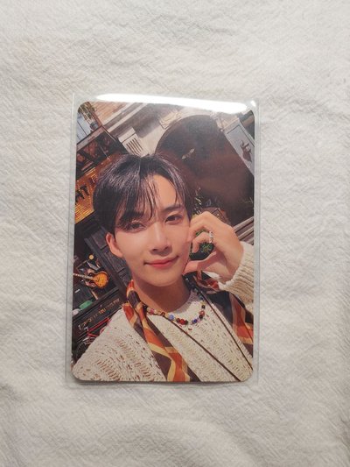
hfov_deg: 53.1
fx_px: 350
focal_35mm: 26
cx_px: 175
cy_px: 234
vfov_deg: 67.3
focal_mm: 4.3
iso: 125
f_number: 2.4
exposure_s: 1/120
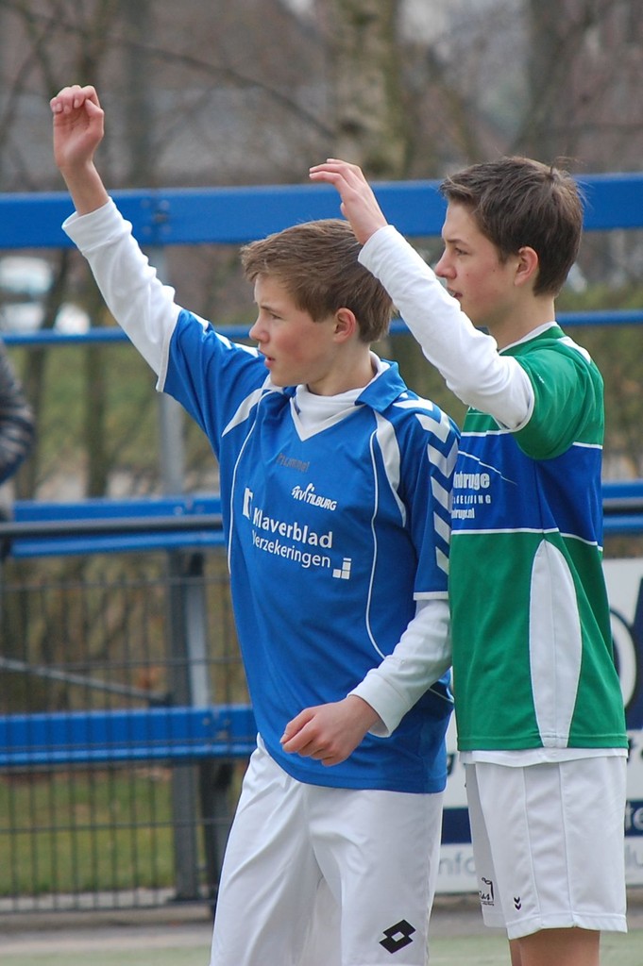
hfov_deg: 4.6
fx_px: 8050
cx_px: 322
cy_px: 483
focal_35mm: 300
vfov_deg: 6.9
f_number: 5.6
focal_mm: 200
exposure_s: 1/500
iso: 400
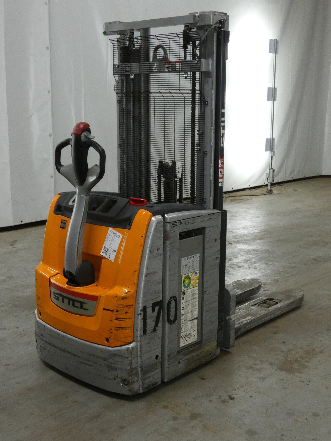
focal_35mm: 45
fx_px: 574
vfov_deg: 42.1
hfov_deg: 32.2
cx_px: 166
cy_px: 217
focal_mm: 7.8
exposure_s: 1/80
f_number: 3.7
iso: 250
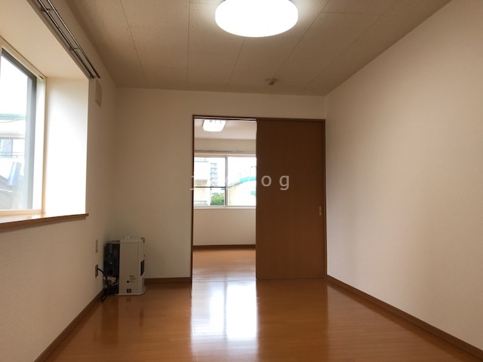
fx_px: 391
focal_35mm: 28
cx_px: 242
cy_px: 181
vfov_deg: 49.7
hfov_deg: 63.4
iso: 20
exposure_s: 1/127
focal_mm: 3.99
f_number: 1.8
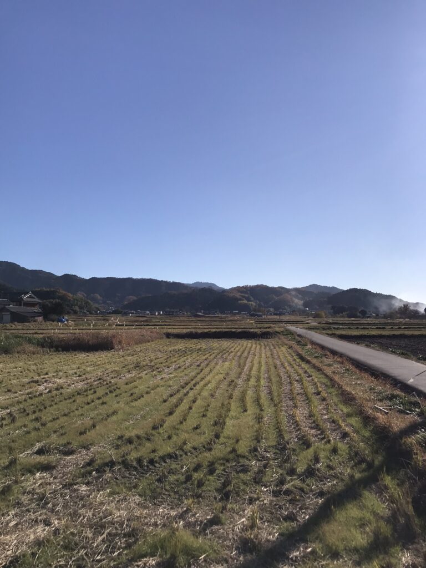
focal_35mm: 28
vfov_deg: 63.4
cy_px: 284
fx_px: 459
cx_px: 213
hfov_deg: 49.7
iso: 20
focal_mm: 3.99
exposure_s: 1/4566
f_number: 1.8
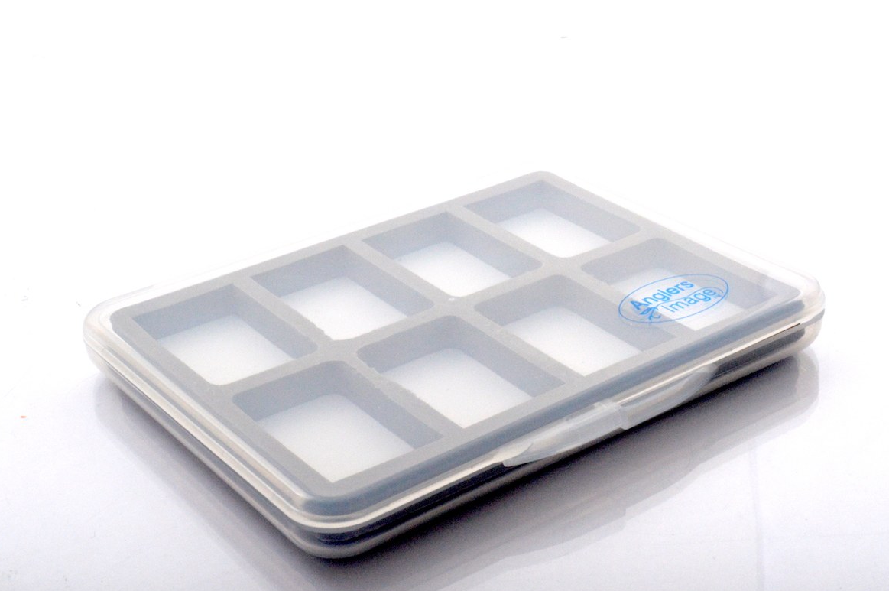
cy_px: 304
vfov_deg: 20.9
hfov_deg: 31.0
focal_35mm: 65
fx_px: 1604
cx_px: 449
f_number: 29
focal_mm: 42
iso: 1600
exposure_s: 1/200
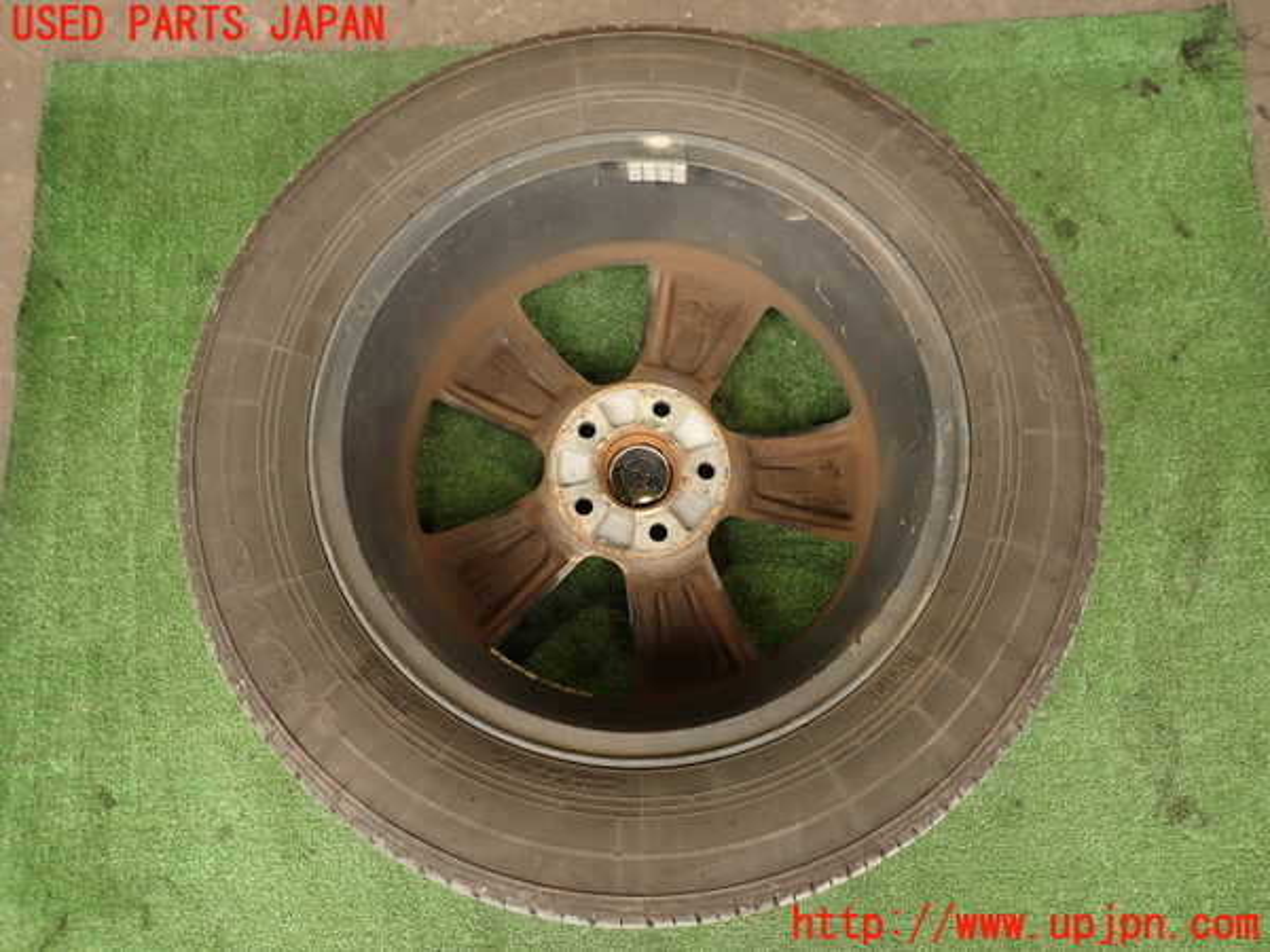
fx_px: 917
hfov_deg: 69.4
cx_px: 635
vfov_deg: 54.9
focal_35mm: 25
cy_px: 476
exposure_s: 1/60
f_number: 2
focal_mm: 4.5
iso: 125
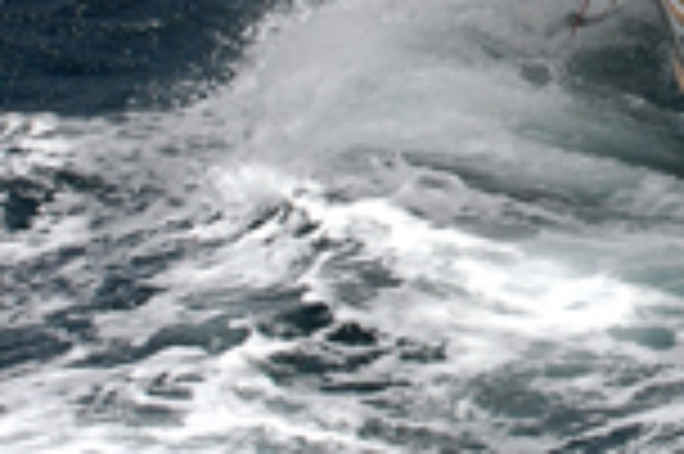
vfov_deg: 2.6
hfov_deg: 3.9
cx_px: 868
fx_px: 10135
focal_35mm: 534
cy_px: -70
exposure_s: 1/1000
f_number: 7.6
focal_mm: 90
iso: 400
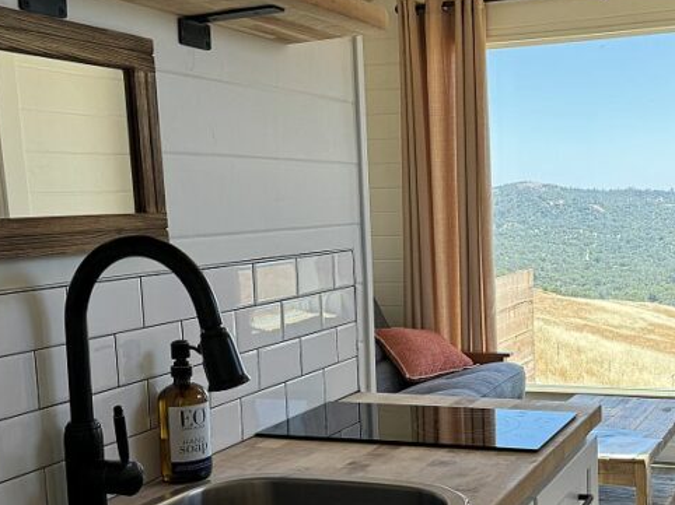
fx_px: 994
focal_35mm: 51
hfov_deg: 36.9
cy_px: 318
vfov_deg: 28.4
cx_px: 475
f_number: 1.78
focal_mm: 6.76
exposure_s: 1/370
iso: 80
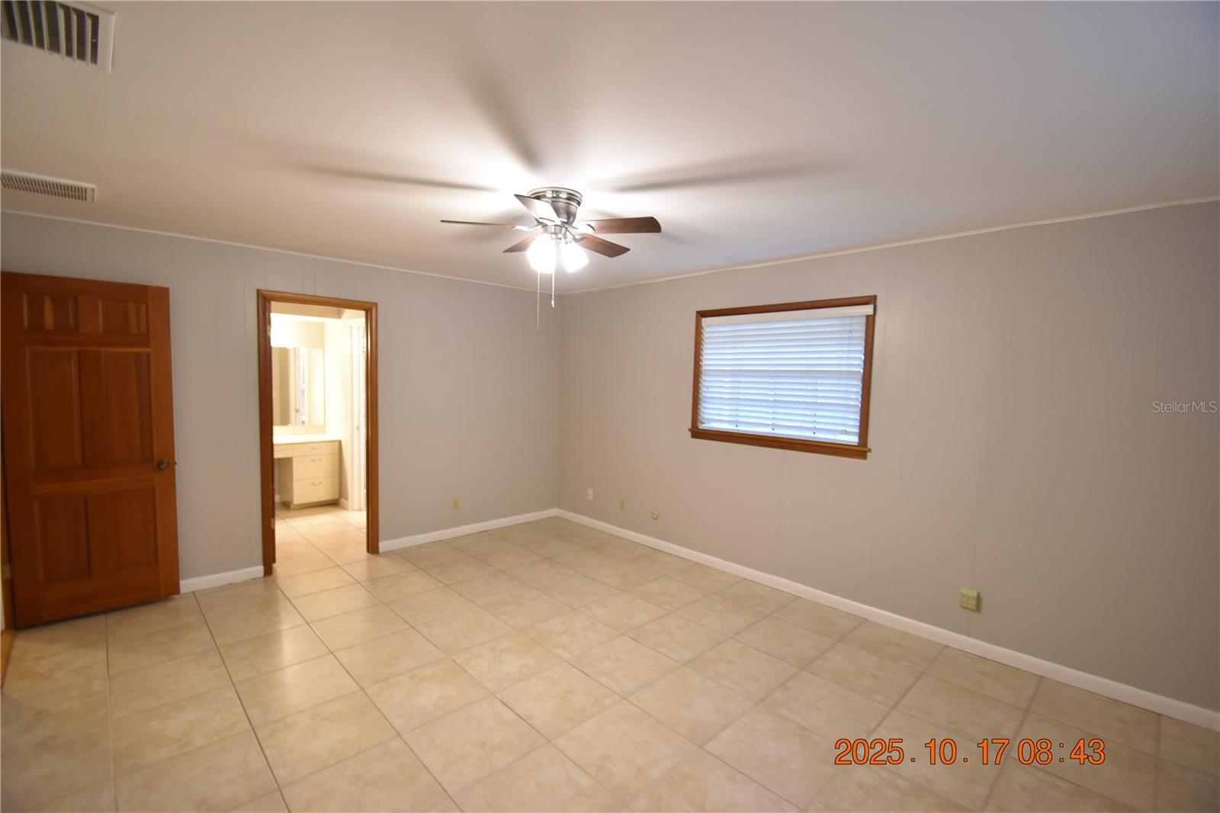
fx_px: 508
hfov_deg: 100.4
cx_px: 610
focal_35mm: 15
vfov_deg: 77.3
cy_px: 406
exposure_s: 1/20
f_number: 3.5
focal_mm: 10
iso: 800
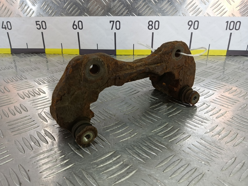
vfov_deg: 58.9
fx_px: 165
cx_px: 124
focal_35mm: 23
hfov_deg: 73.9
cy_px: 93
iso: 79
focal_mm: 4.11
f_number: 1.6
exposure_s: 1/50
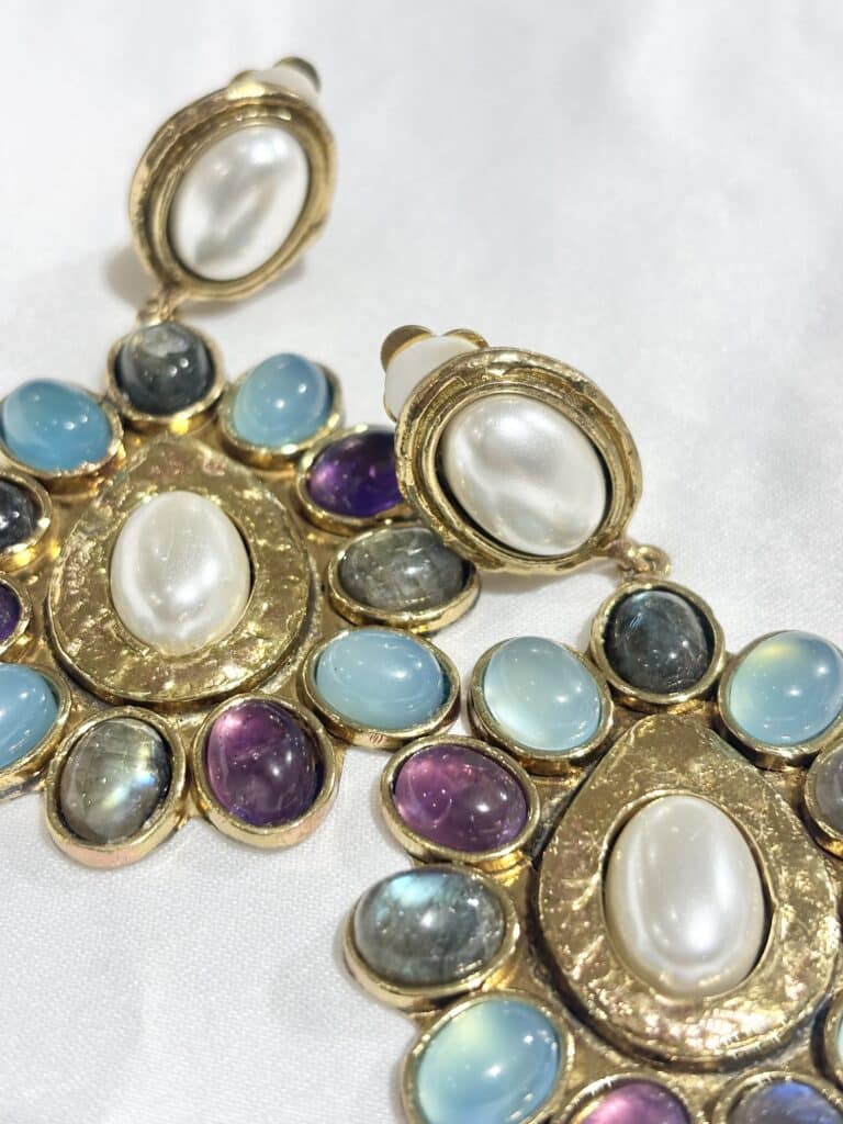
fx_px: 1688
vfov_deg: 36.8
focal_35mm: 52
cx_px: 422
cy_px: 562
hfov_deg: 28.0
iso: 25
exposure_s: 1/125
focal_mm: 5.96
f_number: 1.6
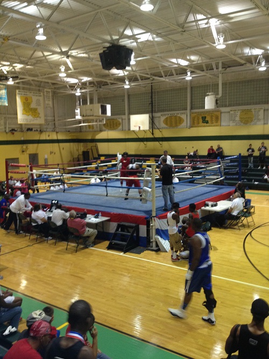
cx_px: 134
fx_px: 362
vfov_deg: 52.6
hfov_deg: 40.7
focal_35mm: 35
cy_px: 180
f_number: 2.4
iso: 160
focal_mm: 4.28
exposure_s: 1/20
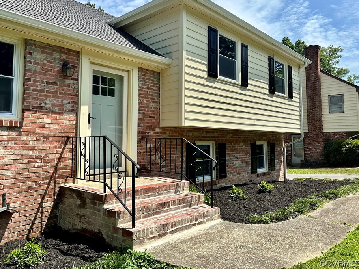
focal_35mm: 27
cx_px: 160
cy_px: 119
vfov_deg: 51.3
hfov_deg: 65.1
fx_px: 280
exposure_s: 1/4184
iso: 80
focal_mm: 6.86
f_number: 1.78
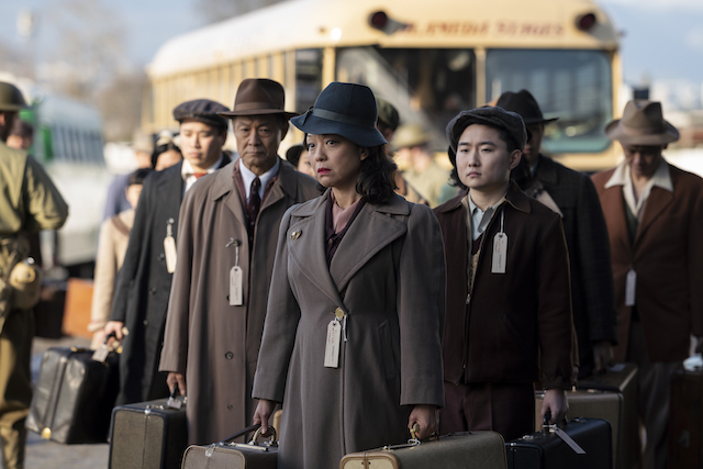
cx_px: 352
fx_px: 2637
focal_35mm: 135
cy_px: 234
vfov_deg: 10.2
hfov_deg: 15.2
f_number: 2.8
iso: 100
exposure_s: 1/400
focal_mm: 135
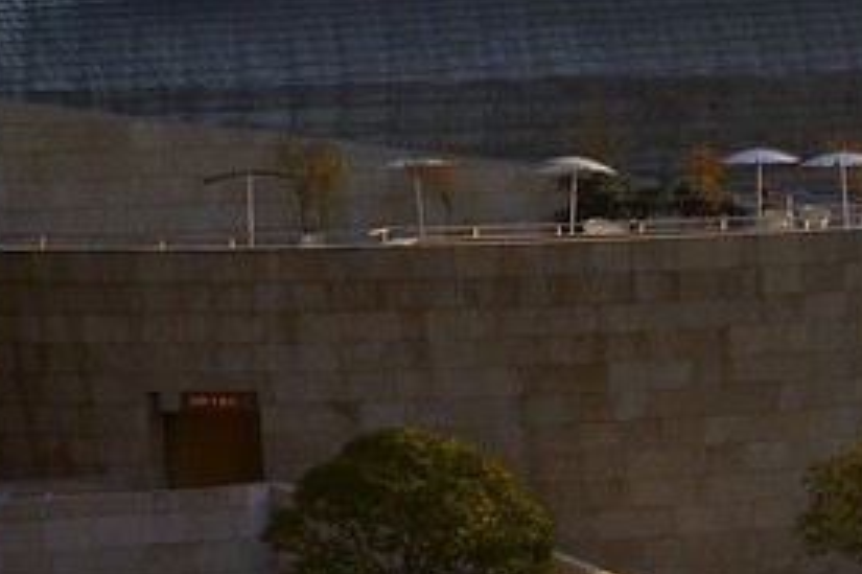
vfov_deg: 7.3
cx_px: 2360
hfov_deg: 9.3
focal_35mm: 186
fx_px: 4451
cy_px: -47
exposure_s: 1/200
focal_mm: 32
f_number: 10
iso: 200
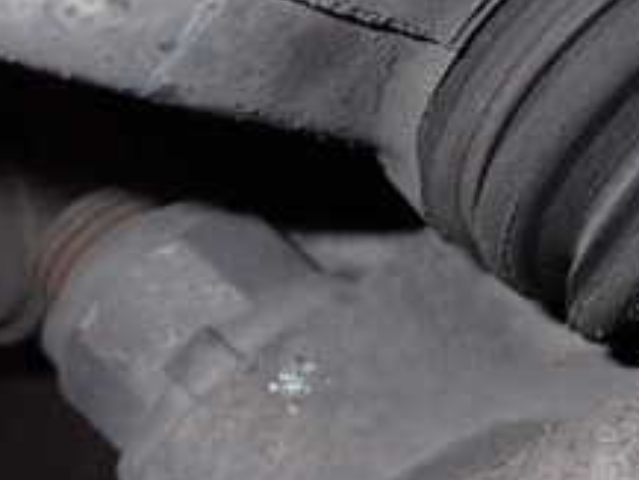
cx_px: 860
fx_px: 1533
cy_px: 162
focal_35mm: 83
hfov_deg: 21.1
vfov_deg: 17.8
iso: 400
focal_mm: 5.4
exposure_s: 1/125
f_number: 6.3
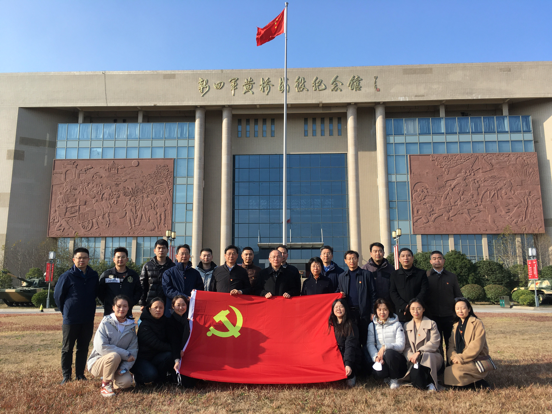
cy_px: 207
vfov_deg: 48.2
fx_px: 462
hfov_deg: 61.7
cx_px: 276
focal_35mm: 29
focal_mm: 4.15
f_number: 2.2
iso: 25
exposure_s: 1/927
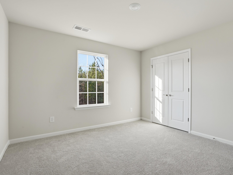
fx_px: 121
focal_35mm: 18
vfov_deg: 71.6
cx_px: 128
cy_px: 90
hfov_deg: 87.5
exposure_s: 1/250
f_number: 11
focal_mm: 16
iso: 160
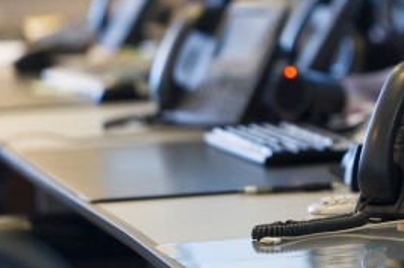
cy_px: 51
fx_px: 4671
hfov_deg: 4.9
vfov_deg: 3.3
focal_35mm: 417
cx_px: 424
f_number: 2.8
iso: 1600
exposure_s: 1/200
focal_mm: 185
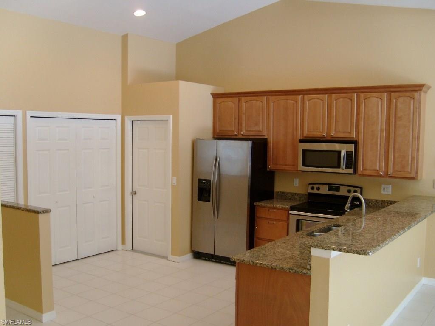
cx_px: 218
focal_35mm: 35
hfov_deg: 52.6
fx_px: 440
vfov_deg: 40.7
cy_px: 163
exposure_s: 1/45
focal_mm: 5.8
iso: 100
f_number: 2.8
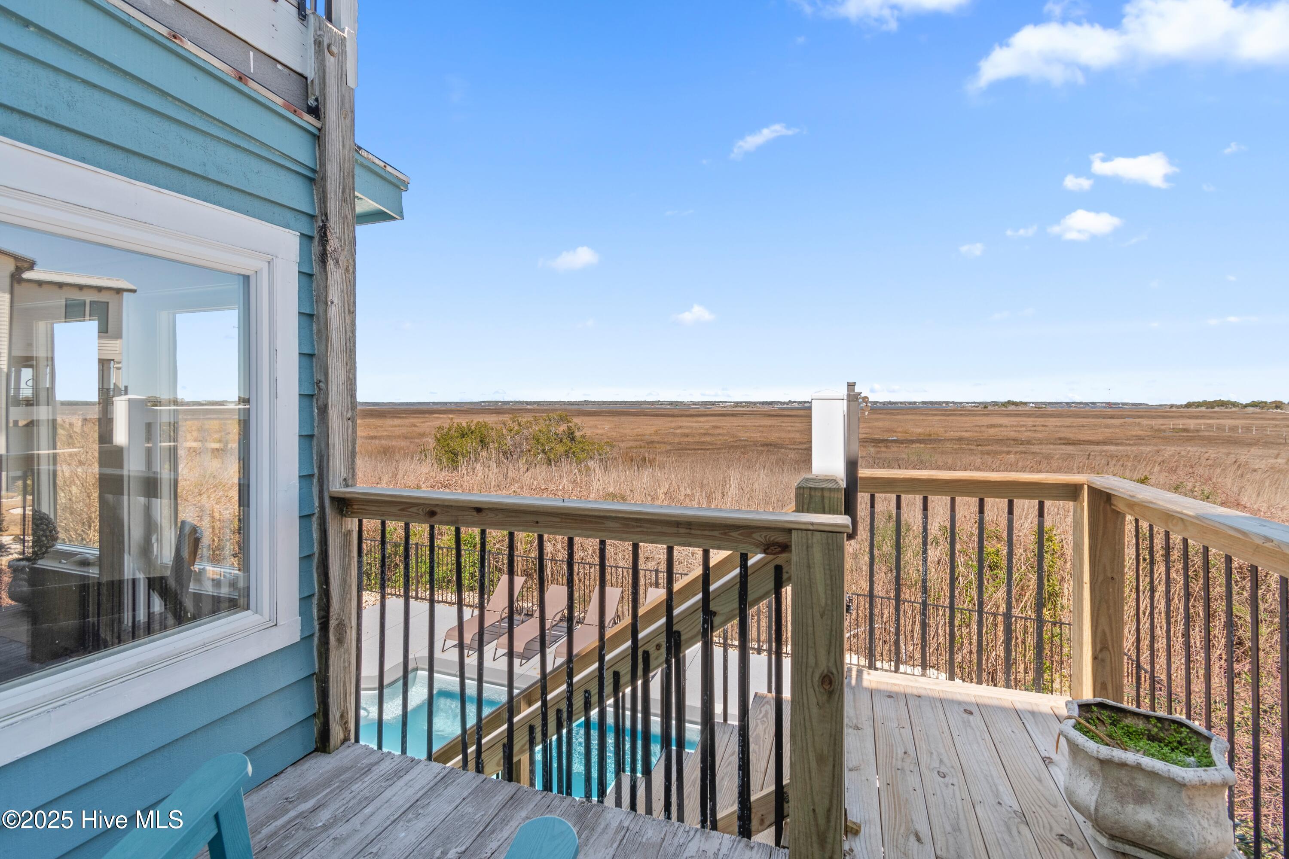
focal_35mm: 15
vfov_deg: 77.3
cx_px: 644
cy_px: 430
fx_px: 537
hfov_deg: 100.4
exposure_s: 1/160
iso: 100
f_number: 6.3
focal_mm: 10
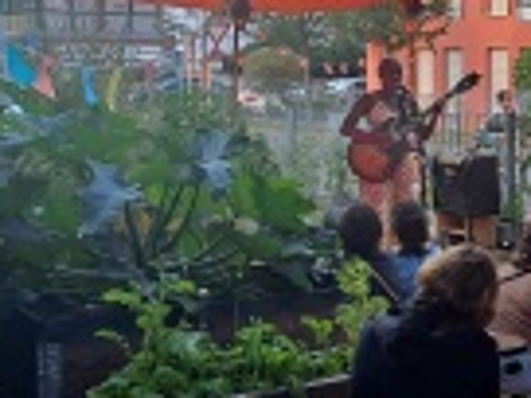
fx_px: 1243
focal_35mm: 81
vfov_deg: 18.1
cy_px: 113
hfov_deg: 22.9
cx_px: 562
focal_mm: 4.65
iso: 32
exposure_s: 1/100
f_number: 1.8
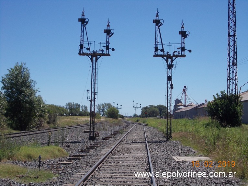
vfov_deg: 24.4
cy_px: 93
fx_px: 430
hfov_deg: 32.2
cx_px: 124
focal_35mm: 60
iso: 80
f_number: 8
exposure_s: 1/250
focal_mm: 8.5
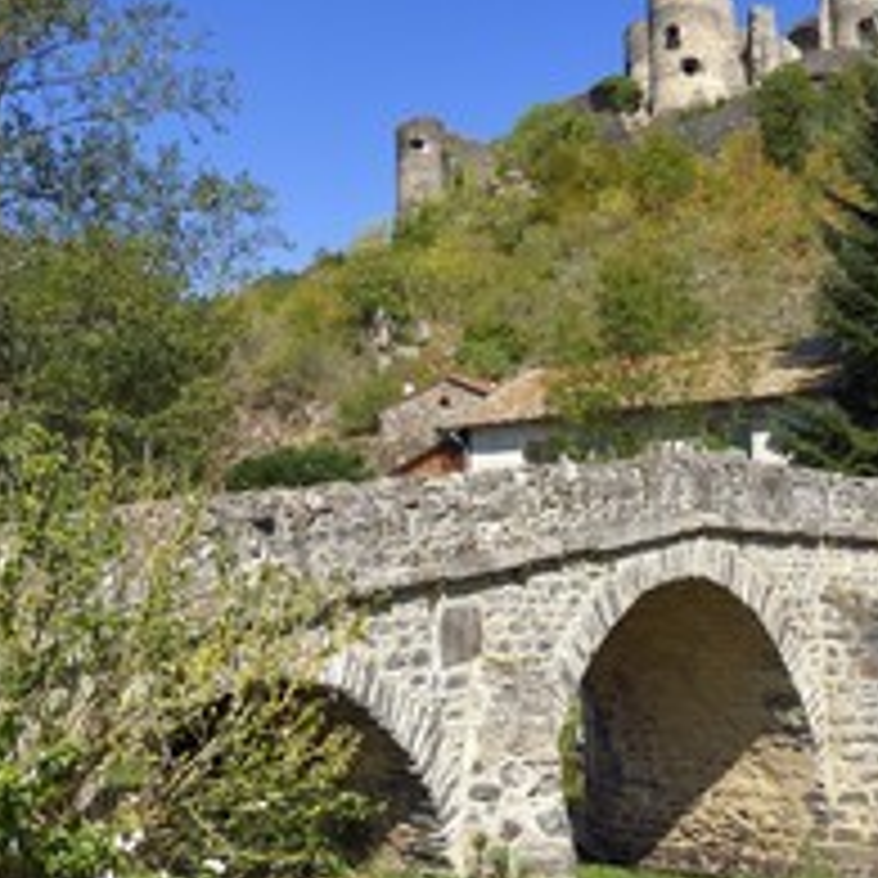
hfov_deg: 32.1
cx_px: 342
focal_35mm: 53
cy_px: 374
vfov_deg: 32.1
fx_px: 1521
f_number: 14
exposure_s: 1/250
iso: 200
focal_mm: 29
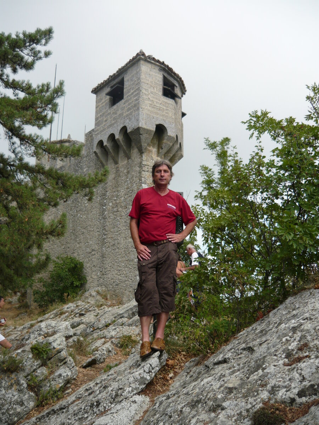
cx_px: 160
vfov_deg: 55.4
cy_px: 212
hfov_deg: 42.9
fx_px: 405
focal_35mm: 33
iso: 100
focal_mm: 5.5
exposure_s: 1/800
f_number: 2.8
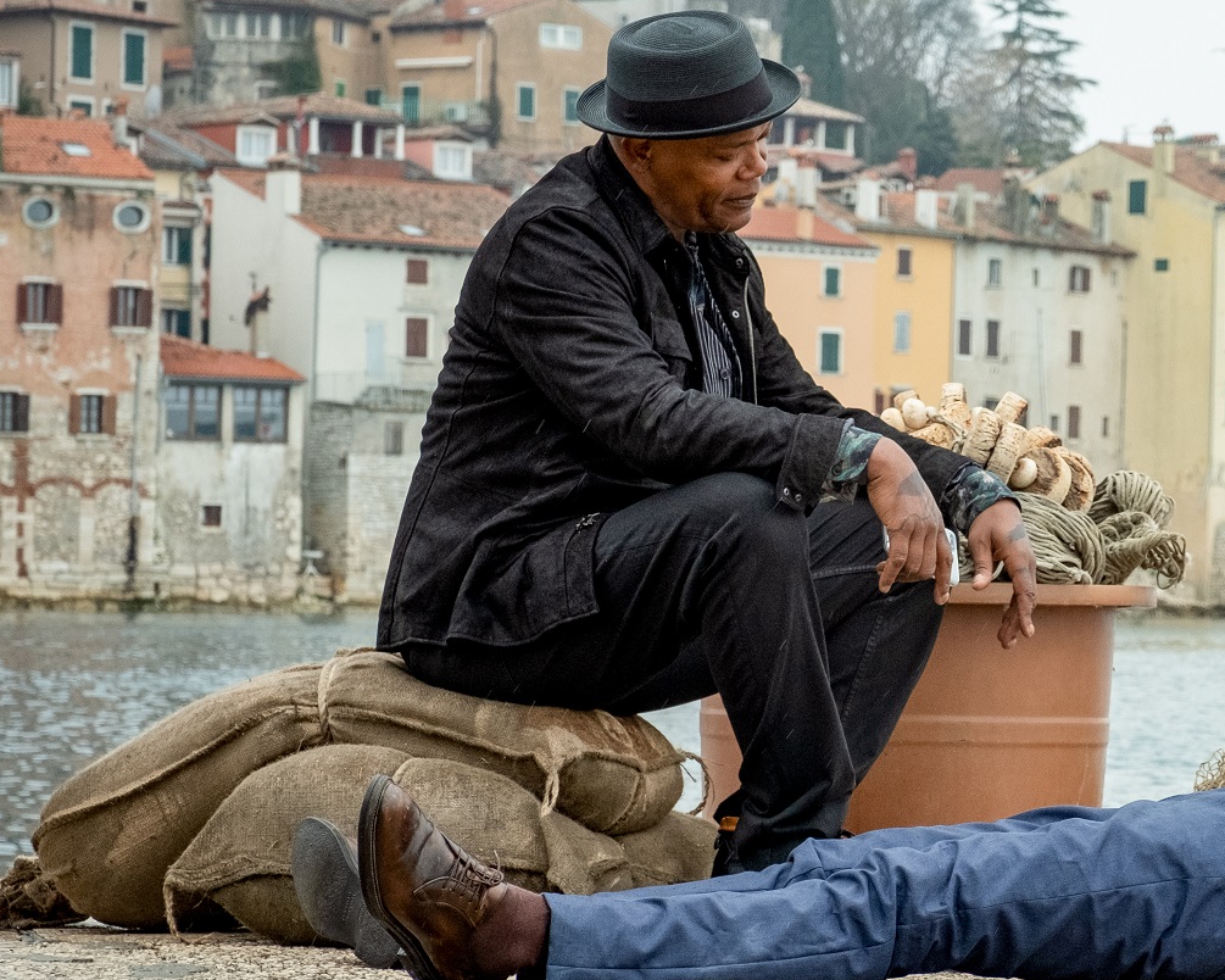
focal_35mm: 155
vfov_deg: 10.0
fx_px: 5620
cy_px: 471
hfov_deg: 12.4
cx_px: 1091
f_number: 8
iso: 800
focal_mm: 55
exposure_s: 1/250
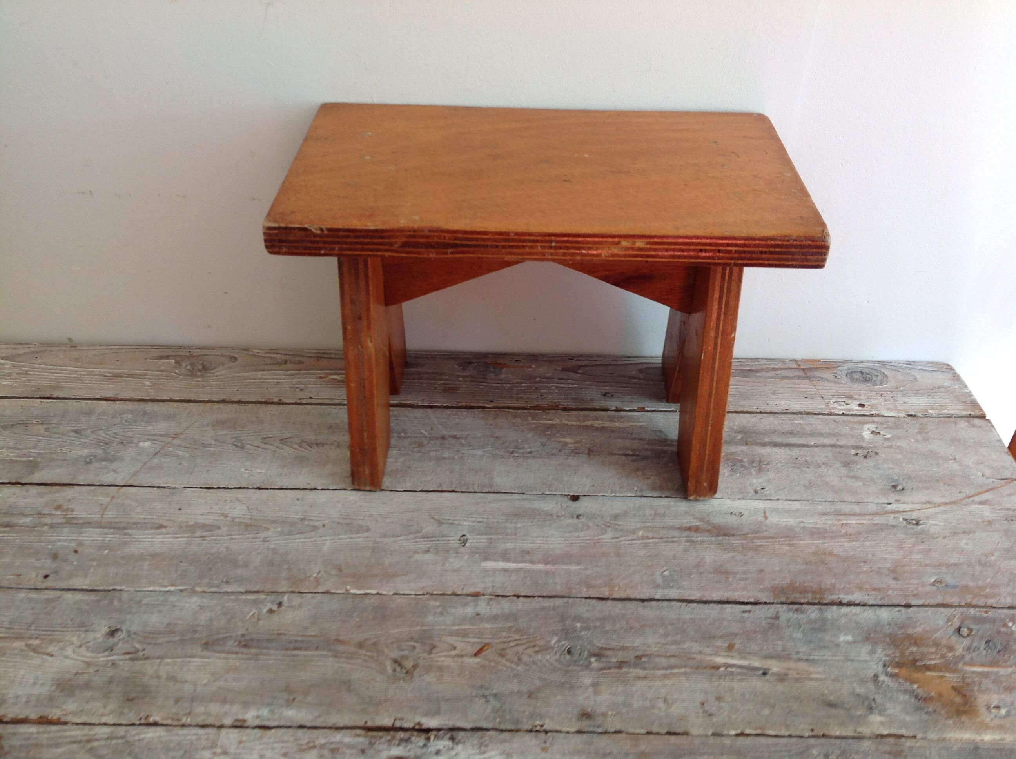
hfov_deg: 52.7
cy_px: 380
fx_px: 1026
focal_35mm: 35
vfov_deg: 40.6
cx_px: 508
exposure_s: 1/24
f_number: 2.4
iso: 64
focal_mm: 4.28
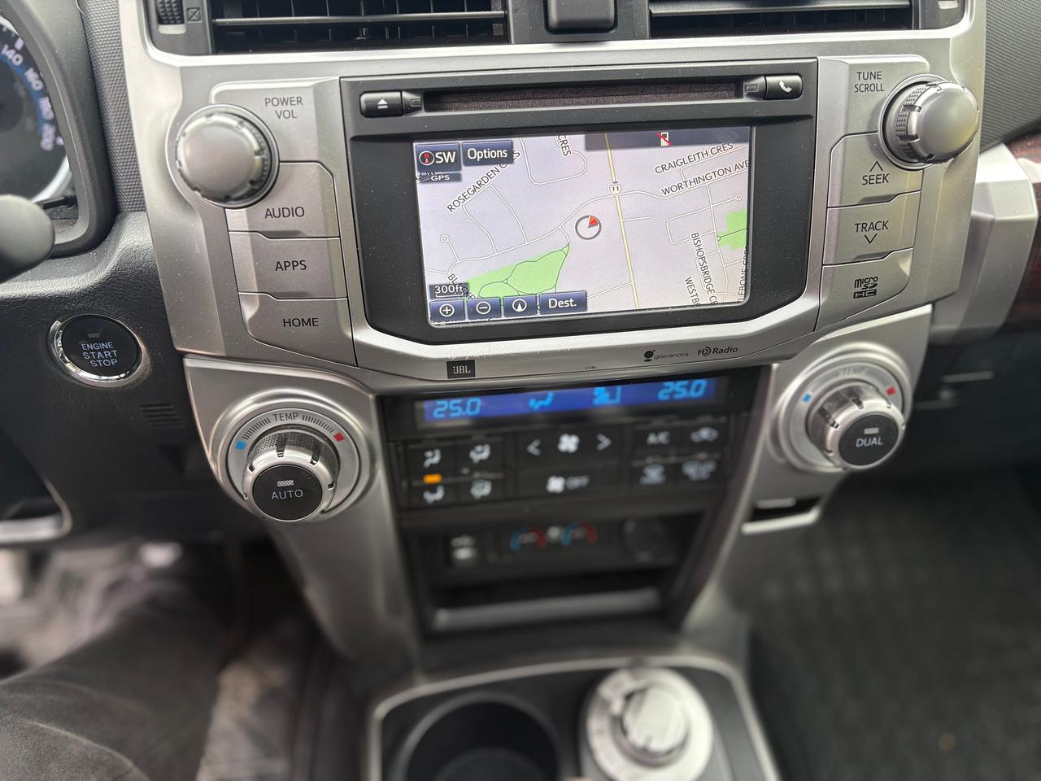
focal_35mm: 26
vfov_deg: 53.1
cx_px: 520
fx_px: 782
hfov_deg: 67.3
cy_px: 390
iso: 125
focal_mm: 5.96
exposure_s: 1/121
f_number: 1.6
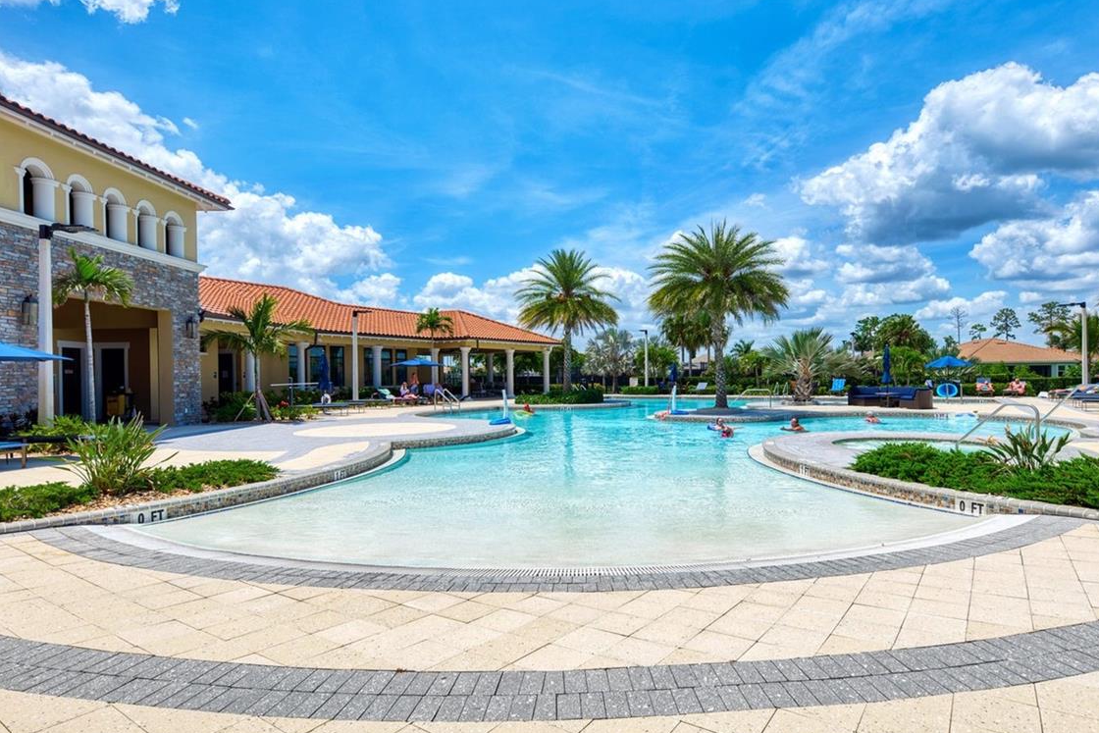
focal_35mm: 20
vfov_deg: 61.9
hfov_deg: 83.8
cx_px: 595
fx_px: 611
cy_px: 372
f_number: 7.1
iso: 100
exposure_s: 1/3200
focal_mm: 14
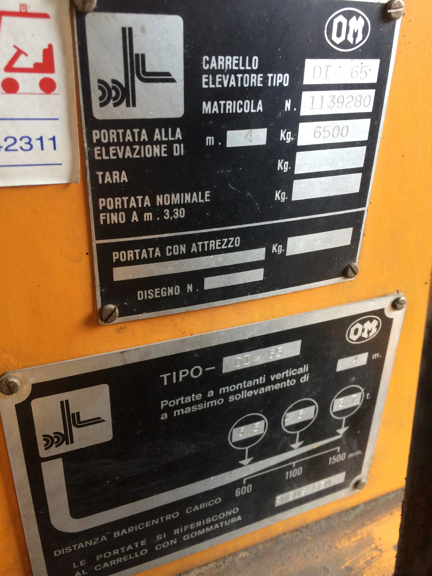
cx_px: 216
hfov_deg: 48.2
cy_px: 288
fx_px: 483
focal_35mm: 29
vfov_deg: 61.7
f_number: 2.2
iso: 160
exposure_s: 1/33
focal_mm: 4.15
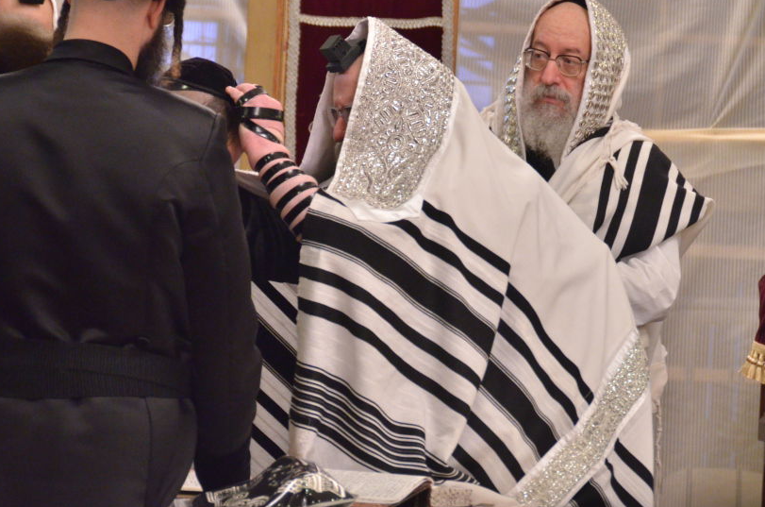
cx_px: 350
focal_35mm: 212
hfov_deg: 9.7
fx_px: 4495
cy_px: 255
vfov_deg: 6.4
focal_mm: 112
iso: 2500
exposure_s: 1/60
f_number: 5.3
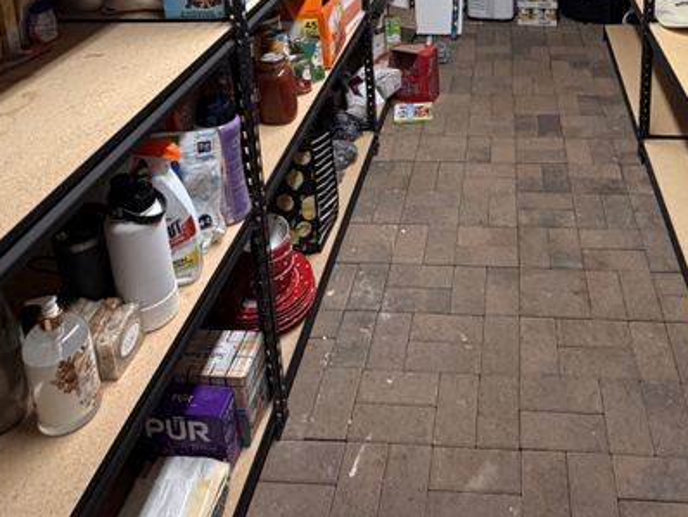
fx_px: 716
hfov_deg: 50.4
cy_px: -62
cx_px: 456
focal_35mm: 36
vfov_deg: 34.0
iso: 250
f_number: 2.2
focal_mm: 2.22
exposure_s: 1/120
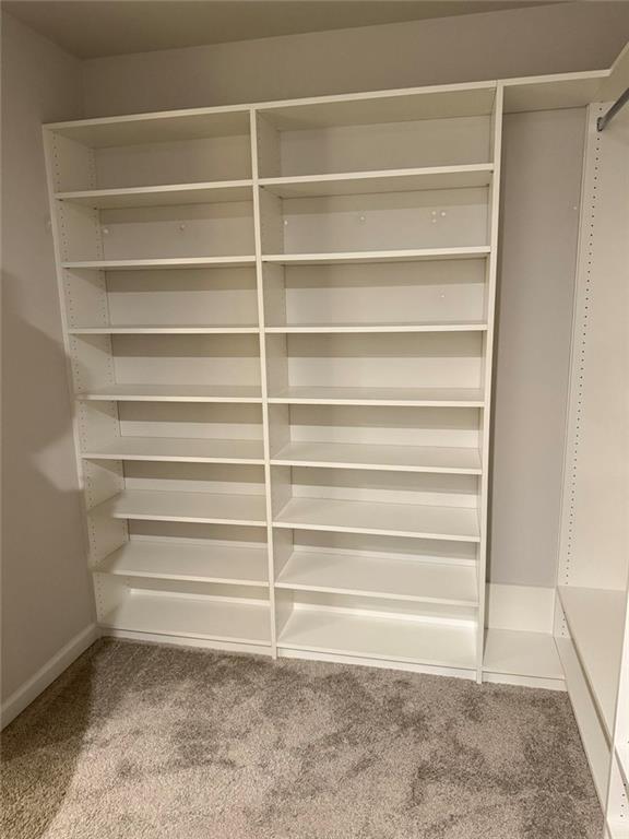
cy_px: 420
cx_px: 314
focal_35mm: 24
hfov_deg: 56.8
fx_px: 581
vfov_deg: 71.6
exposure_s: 1/60
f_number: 1.78
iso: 500
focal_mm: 6.76
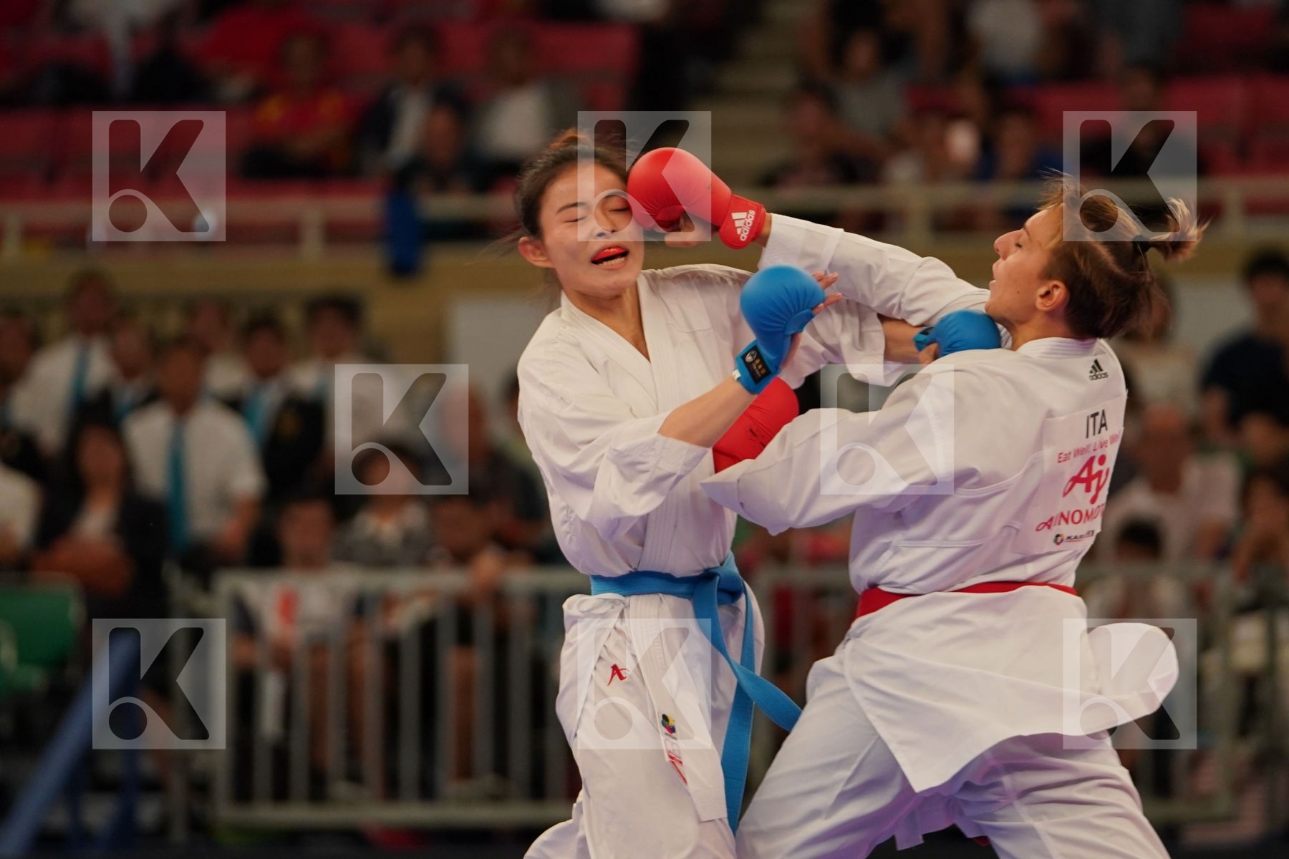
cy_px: 430
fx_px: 9703
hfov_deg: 7.6
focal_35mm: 271
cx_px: 644
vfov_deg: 5.1
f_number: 2.8
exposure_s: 1/1000
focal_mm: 181
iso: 1600
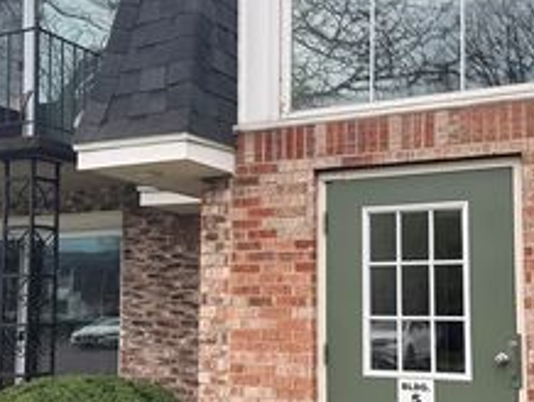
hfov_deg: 34.9
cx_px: 262
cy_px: 239
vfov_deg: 26.6
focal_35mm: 55
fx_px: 849
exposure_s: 1/792
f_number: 1.78
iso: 80
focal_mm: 6.76
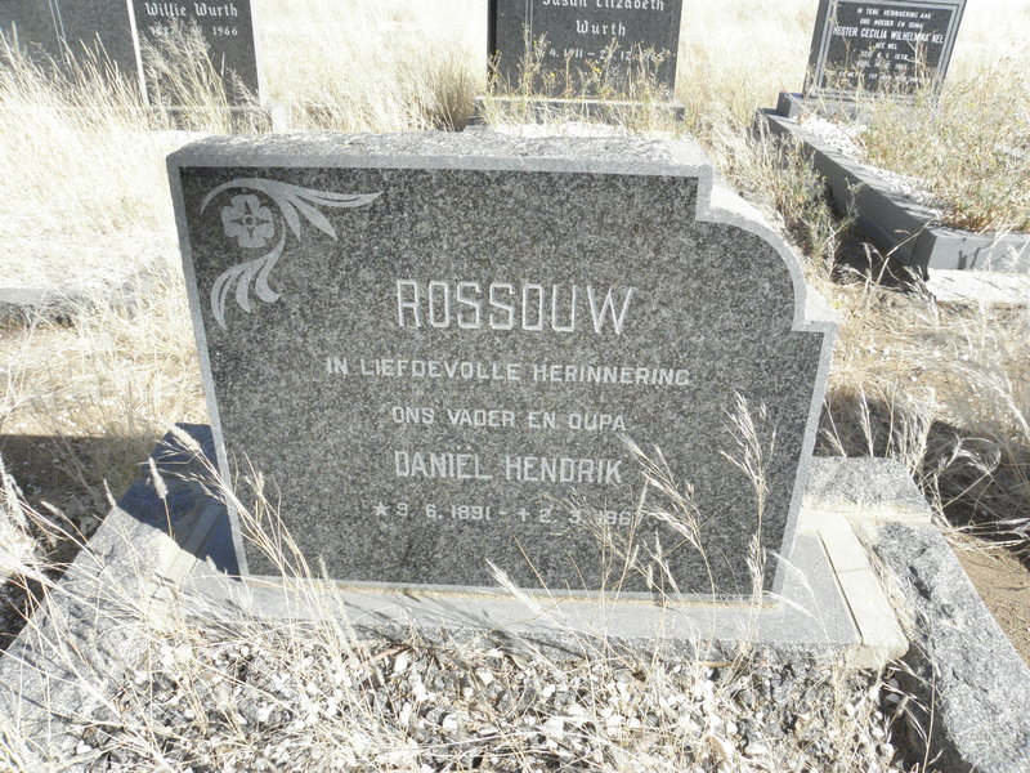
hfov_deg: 67.3
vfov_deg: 53.1
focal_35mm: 26
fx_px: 774
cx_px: 515
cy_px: 386
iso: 200
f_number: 6.3
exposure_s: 1/400
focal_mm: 4.6
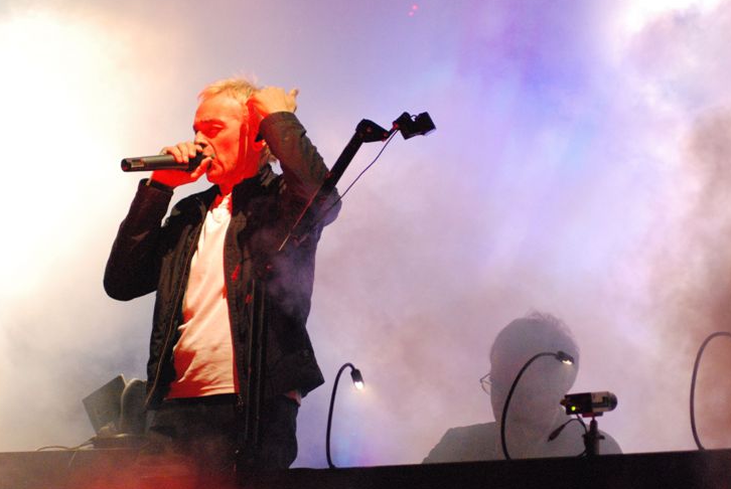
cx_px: 382
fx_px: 2257
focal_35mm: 111
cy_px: 252
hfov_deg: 18.4
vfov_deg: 12.4
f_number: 4
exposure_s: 1/250
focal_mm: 70
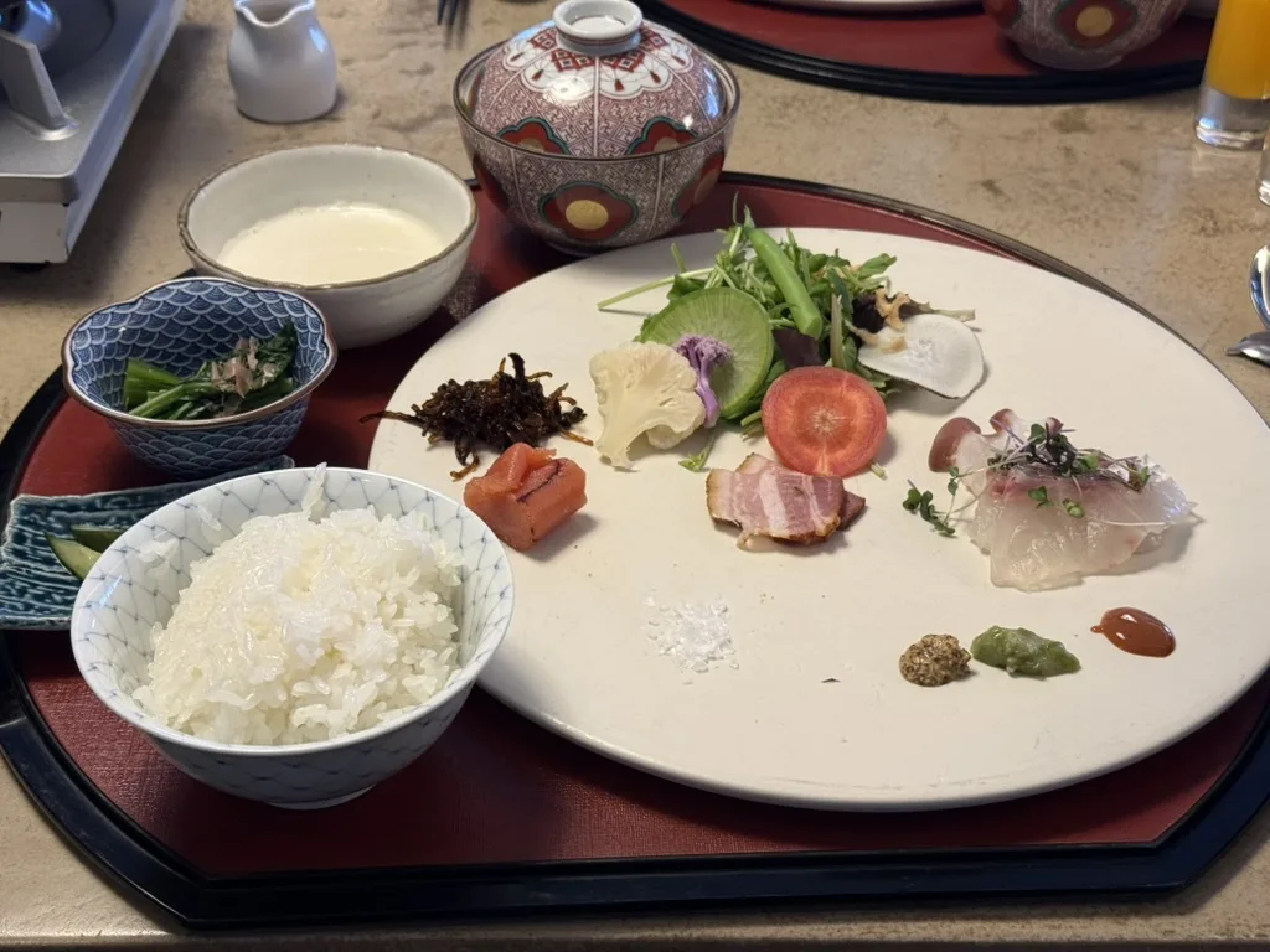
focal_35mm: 48
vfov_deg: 30.3
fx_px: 1761
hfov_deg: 39.7
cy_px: 476
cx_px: 635
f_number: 1.78
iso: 125
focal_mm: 6.76
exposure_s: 1/50
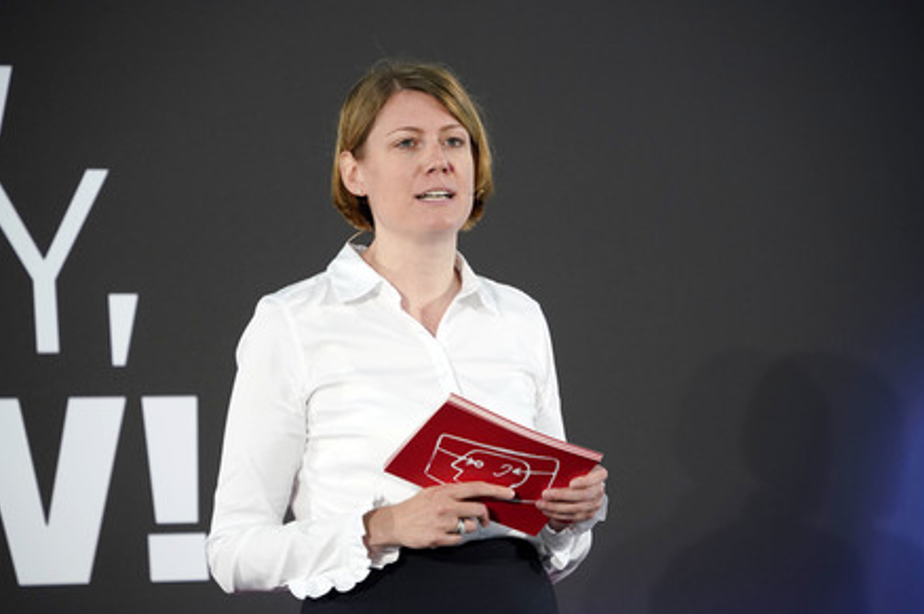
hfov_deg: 12.2
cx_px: 459
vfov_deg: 8.2
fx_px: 4307
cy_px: 310
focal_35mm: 168
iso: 1600
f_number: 5.6
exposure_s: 1/250
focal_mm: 163
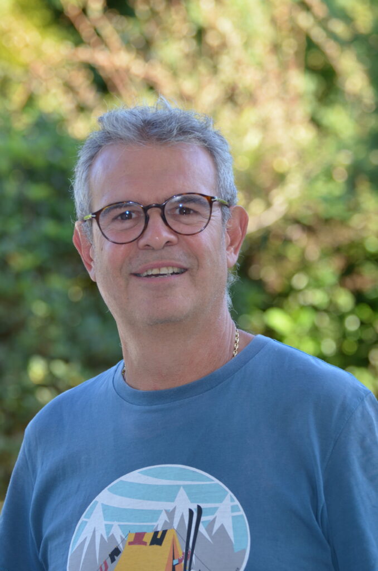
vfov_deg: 13.7
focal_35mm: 150
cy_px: 286
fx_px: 2374
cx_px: 189
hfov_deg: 9.1
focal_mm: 100
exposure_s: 1/125
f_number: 4.5
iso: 200
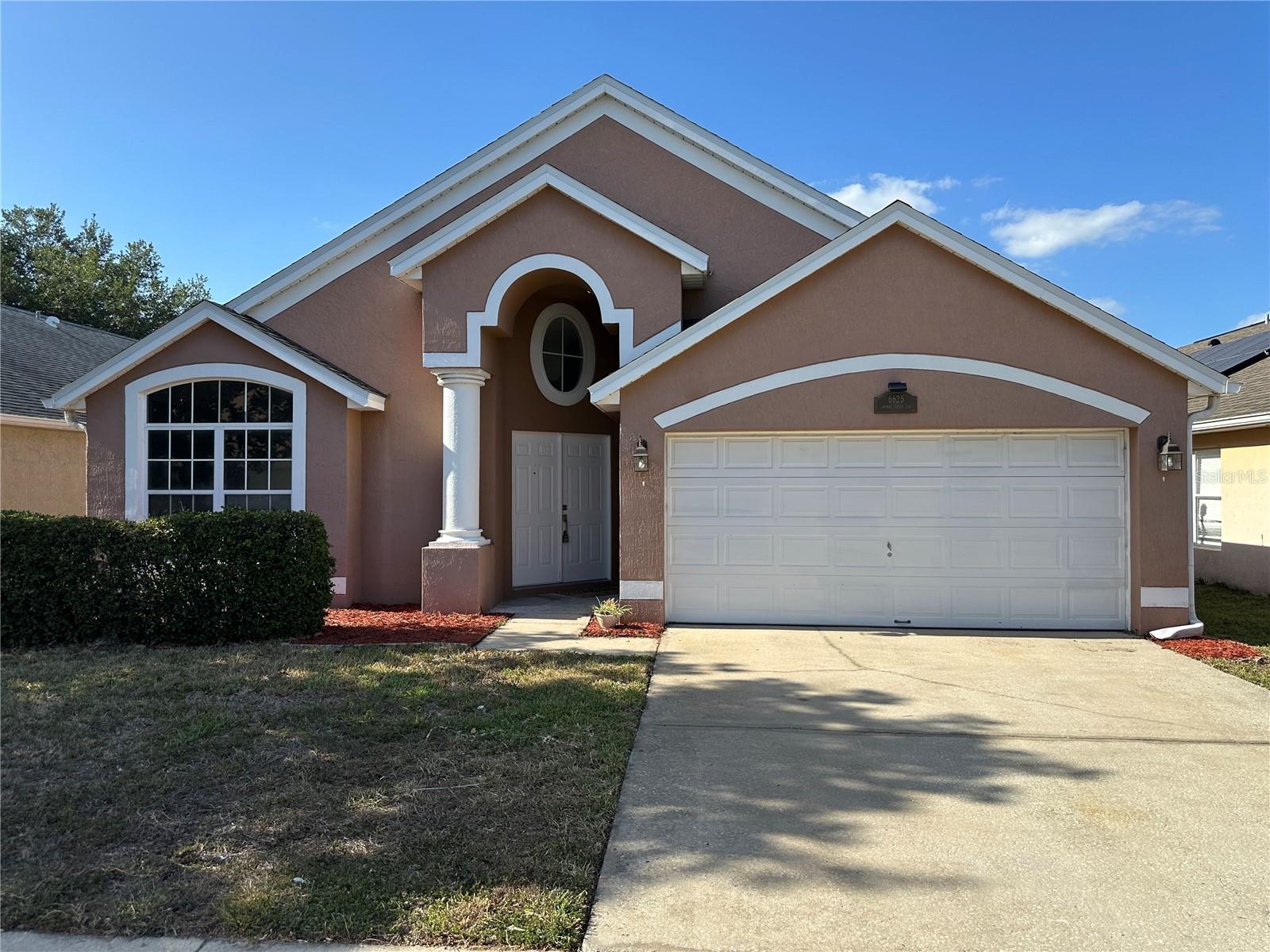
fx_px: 881
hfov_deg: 71.6
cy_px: 476
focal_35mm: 24
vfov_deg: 56.8
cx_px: 635
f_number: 1.78
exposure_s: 1/3247
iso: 80
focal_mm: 6.86
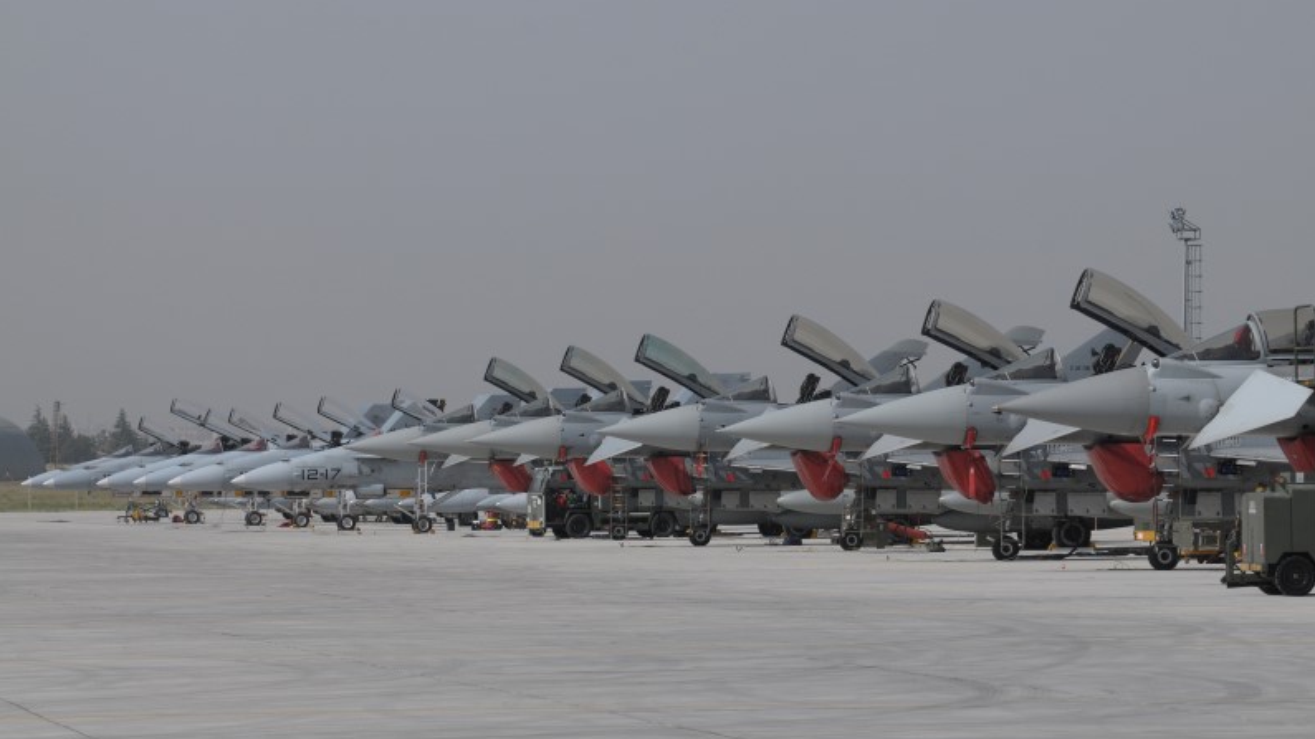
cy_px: 401
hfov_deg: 9.8
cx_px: 658
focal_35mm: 221
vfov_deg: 5.5
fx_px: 7705
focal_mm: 140
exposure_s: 1/1000
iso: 200
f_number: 8
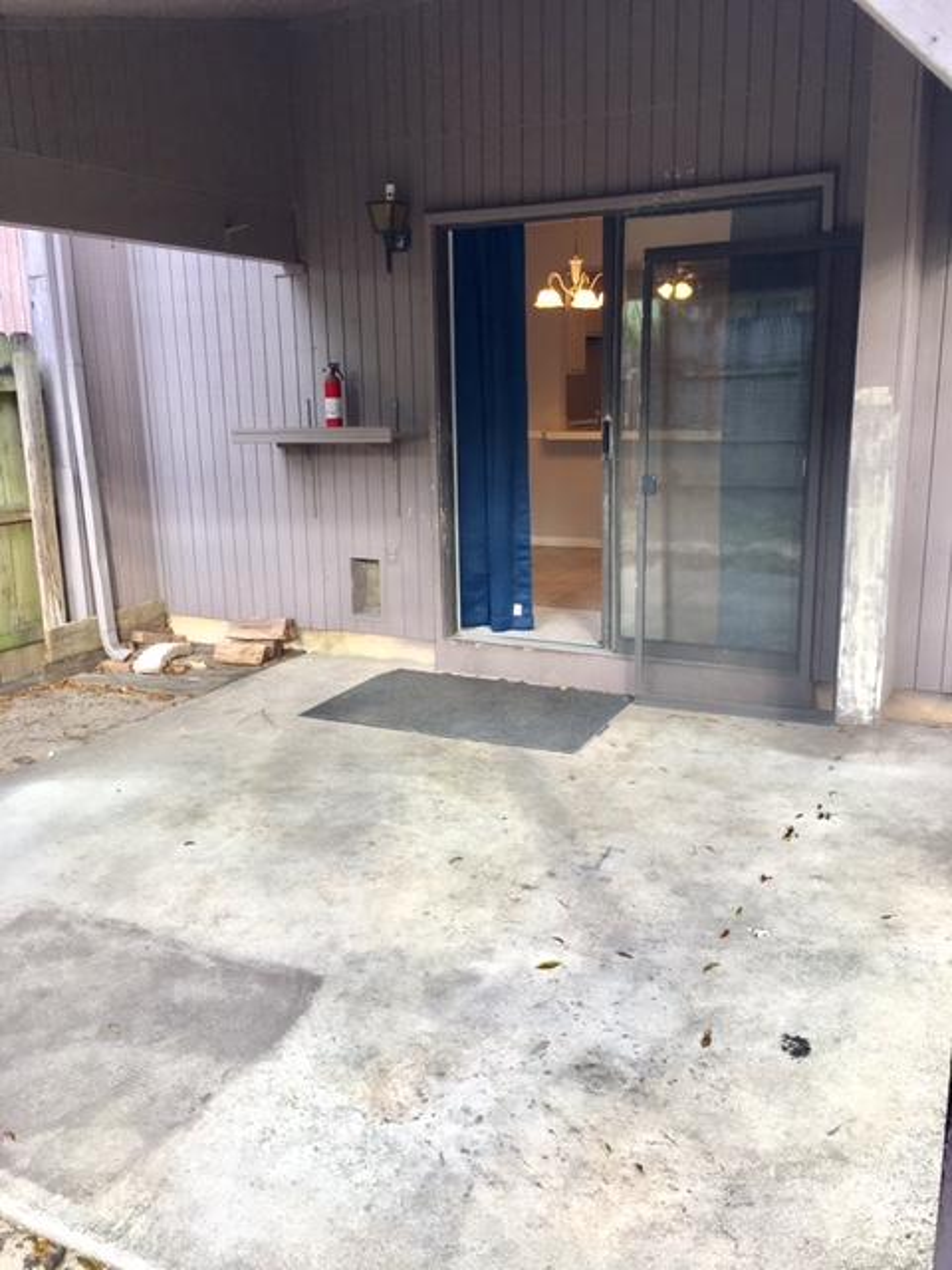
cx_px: 476
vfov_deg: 61.7
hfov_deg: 48.2
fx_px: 1063
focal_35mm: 29
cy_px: 635
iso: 32
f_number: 2.2
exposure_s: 1/60
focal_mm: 4.15
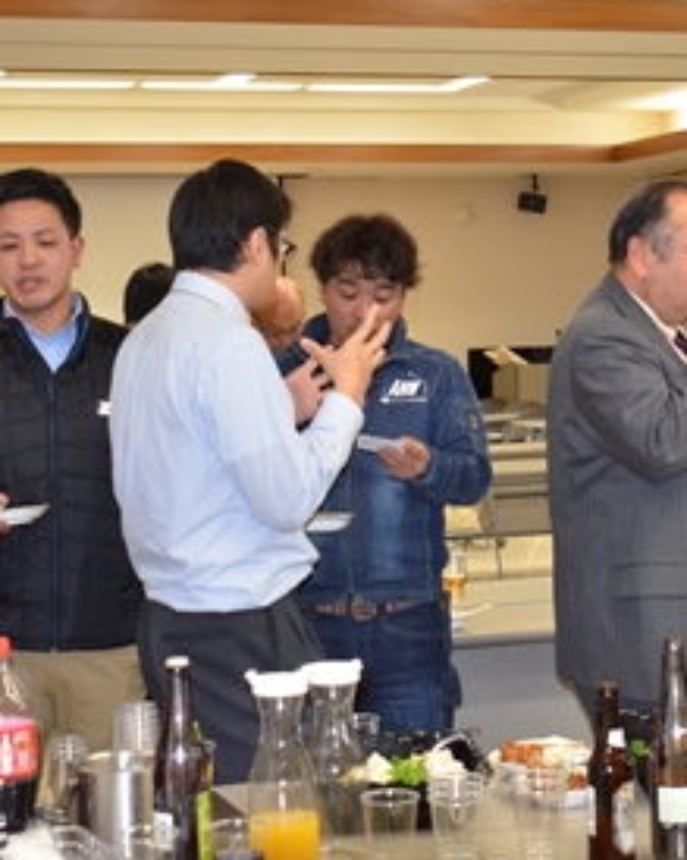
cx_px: 433
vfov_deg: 24.7
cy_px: 384
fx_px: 1958
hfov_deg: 19.9
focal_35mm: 77
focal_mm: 30
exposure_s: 1/200
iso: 2500
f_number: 5.6
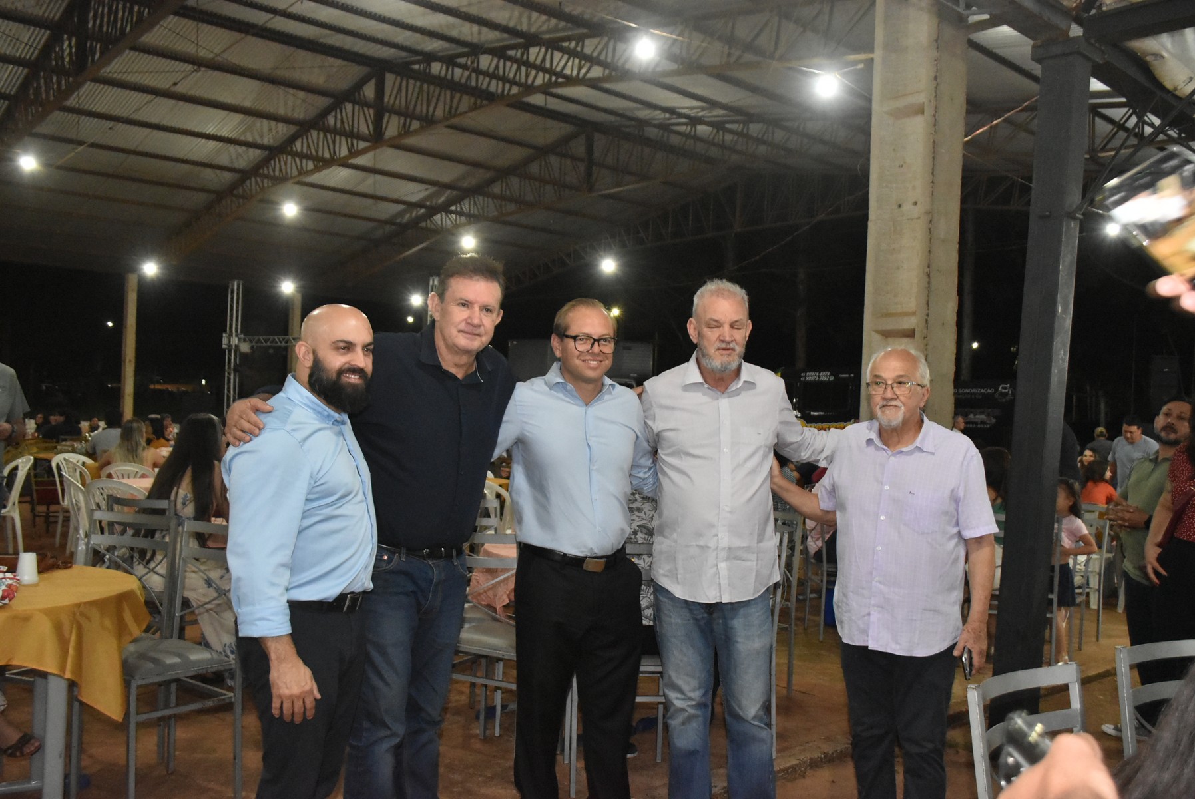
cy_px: 400
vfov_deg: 43.7
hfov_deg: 61.9
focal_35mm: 30
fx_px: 997
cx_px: 598
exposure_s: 1/80
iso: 5000
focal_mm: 20
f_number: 5
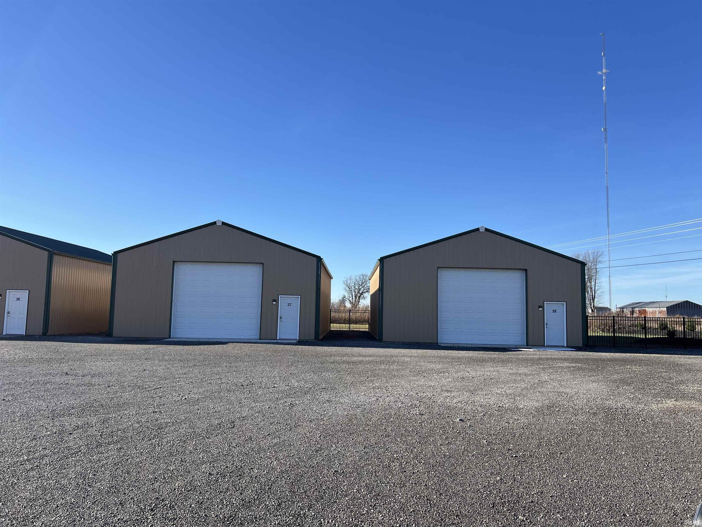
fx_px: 527
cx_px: 351
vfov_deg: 53.1
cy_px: 264
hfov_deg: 67.3
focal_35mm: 26
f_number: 1.5
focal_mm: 5.7
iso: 50
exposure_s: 1/3704
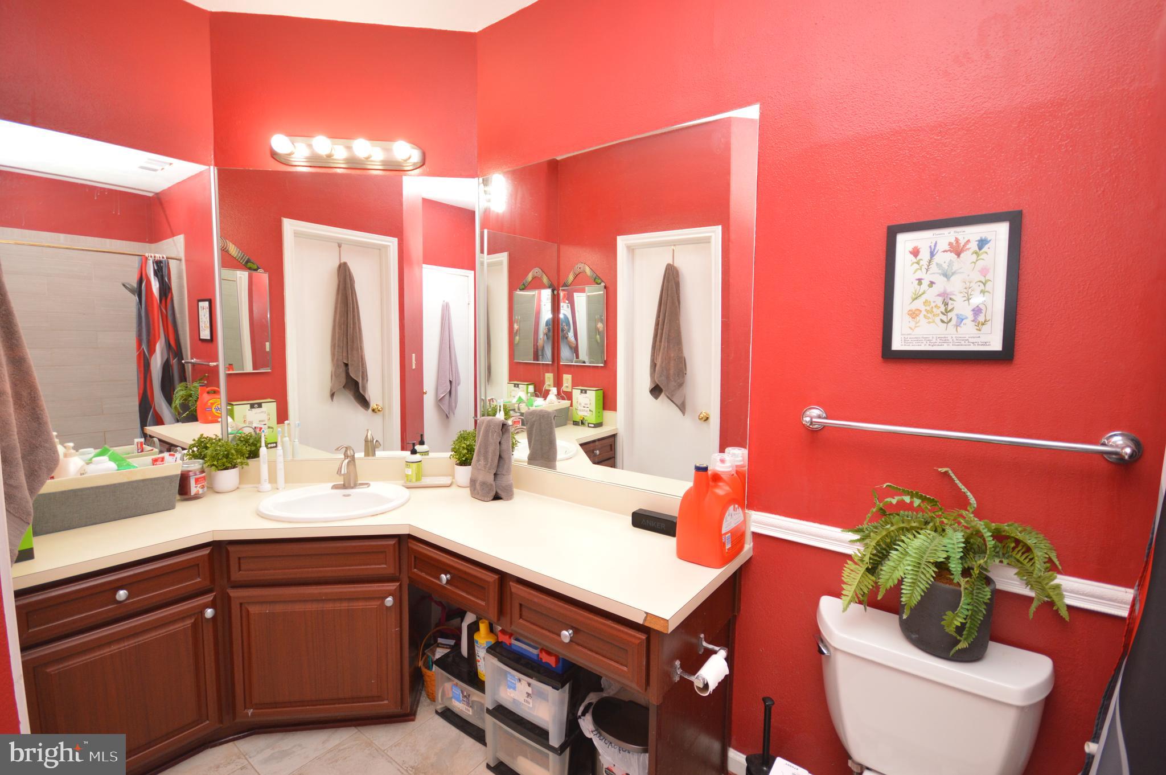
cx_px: 583
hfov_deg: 100.4
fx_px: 485
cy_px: 388
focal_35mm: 15
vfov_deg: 77.2
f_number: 4
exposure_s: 1/60
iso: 450
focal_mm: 10
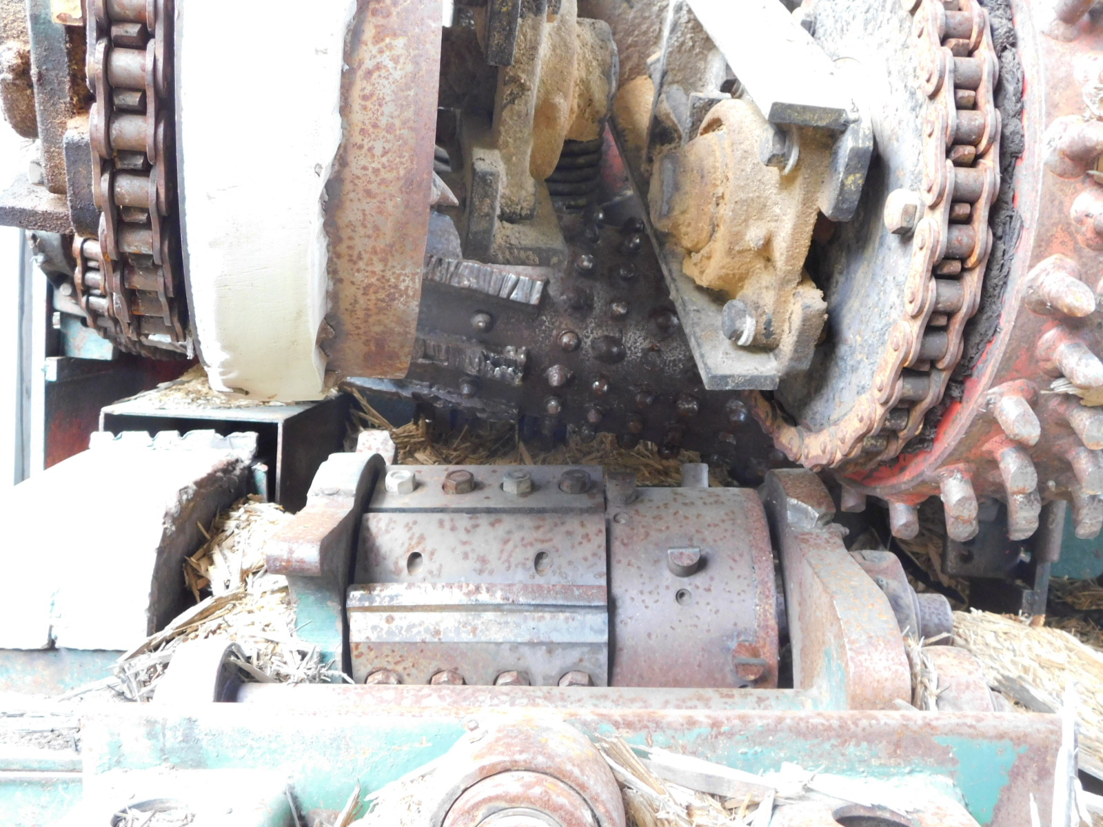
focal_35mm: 36
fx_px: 1147
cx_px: 552
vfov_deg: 39.7
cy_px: 414
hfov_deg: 51.4
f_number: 3.5
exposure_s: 1/30
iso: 360
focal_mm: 6.3
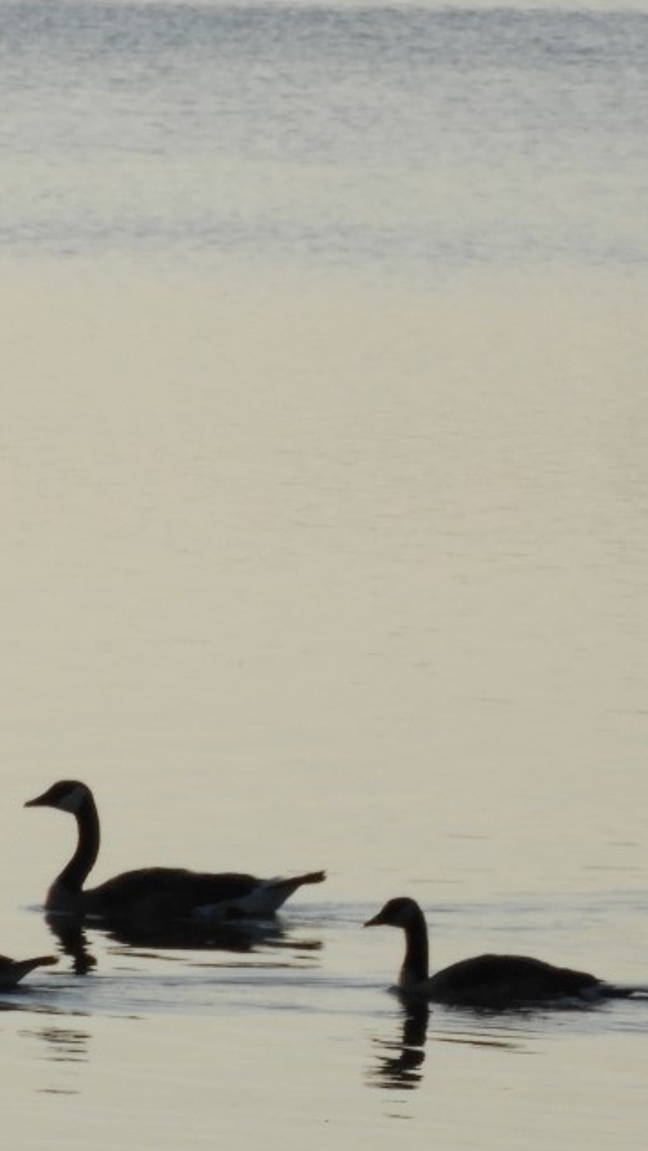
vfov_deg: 2.9
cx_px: 414
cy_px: 833
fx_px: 22452
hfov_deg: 1.7
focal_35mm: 735
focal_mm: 53.7
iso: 100
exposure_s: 1/640
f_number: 5.5
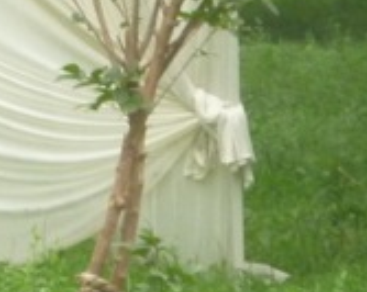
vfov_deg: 2.6
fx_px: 6376
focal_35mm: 588
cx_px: -327
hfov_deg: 3.3
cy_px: -97
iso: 250
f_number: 6.2
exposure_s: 1/125
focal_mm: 17.5
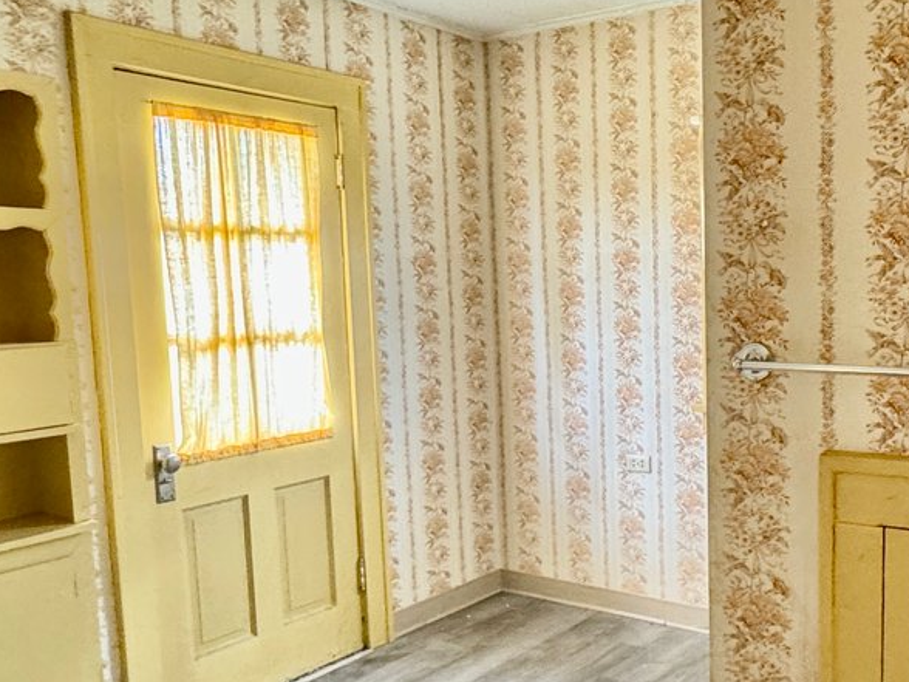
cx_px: 692
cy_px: 375
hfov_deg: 49.1
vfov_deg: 39.6
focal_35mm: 36
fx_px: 945
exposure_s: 1/41
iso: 500
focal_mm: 2.22
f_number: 2.2
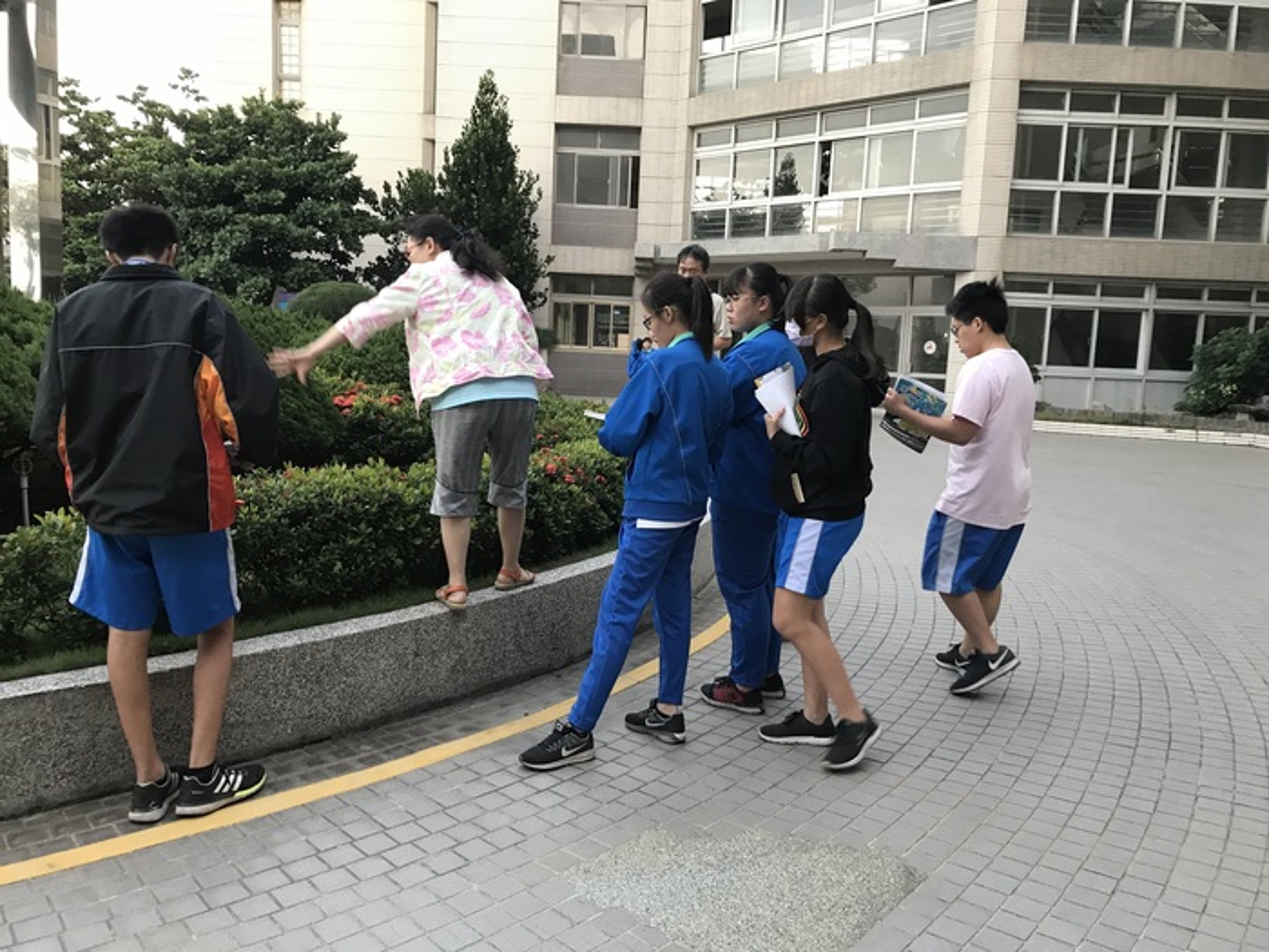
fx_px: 1026
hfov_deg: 63.4
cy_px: 476
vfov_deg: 49.7
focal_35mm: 28
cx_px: 634
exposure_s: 1/17
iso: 40
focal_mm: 3.99
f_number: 1.8
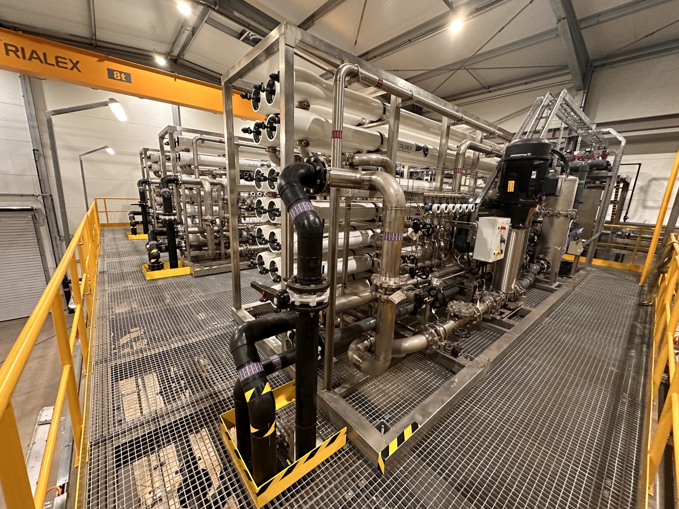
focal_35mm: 14
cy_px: 254
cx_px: 340
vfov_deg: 85.7
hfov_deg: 102.1
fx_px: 275
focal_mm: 2.22
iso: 400
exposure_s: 1/50
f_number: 2.2
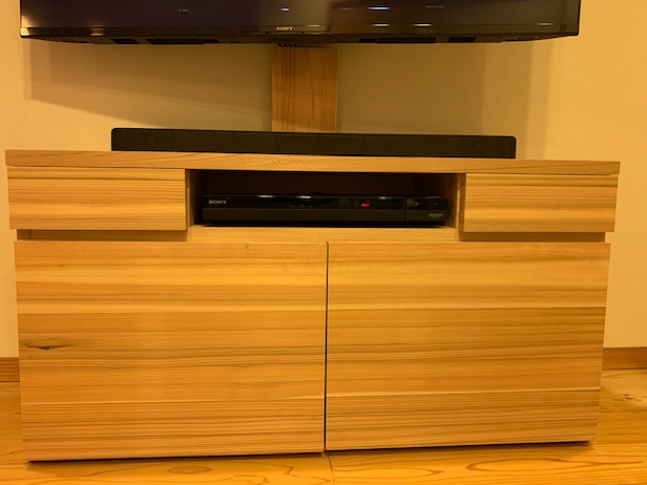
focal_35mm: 27
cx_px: 316
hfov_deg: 65.3
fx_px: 505
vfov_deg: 51.4
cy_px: 240
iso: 400
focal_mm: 4.25
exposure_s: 1/60
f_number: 1.8
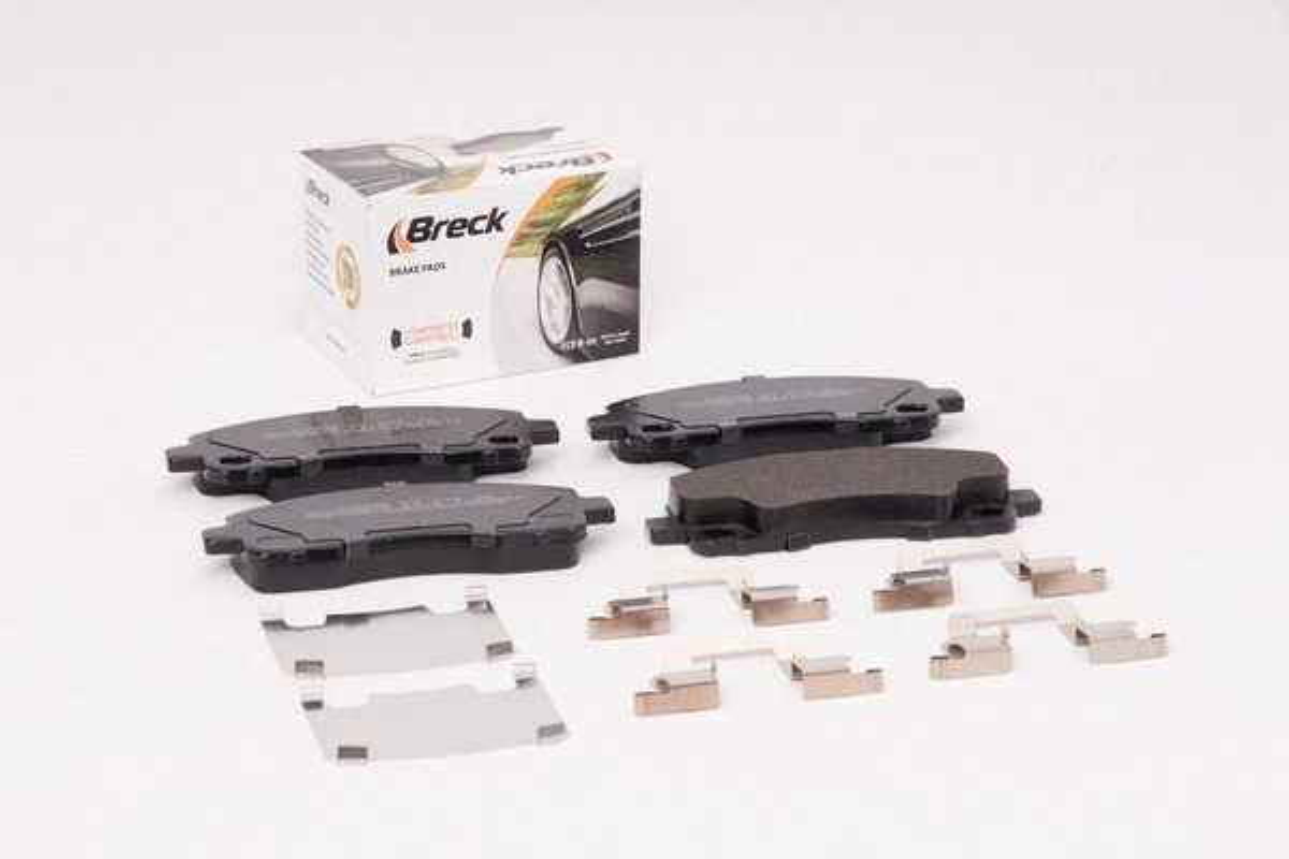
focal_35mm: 90
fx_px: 3222
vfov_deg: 15.2
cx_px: 644
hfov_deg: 22.6
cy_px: 430
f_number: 11
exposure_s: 1/200
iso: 100
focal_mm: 60
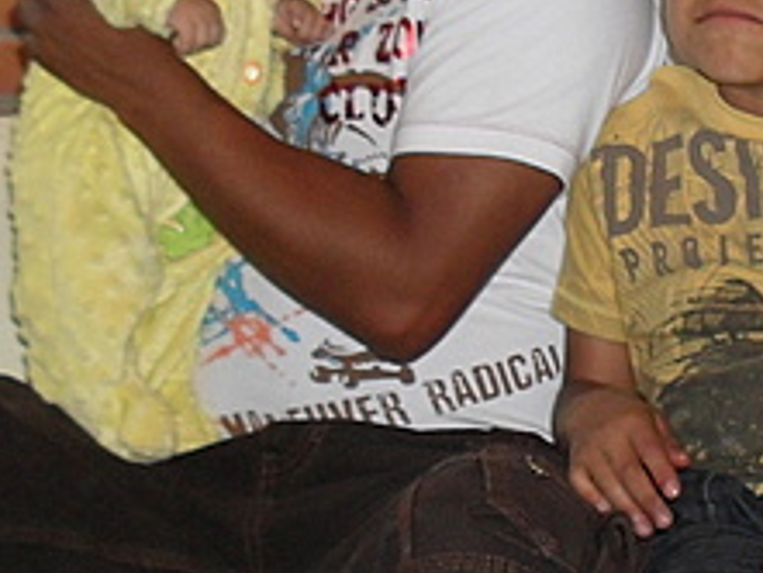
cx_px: 794
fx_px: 2426
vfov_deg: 13.5
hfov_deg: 17.4
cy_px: 286
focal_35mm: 110
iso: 200
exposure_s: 1/45
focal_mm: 6.3
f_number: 2.8
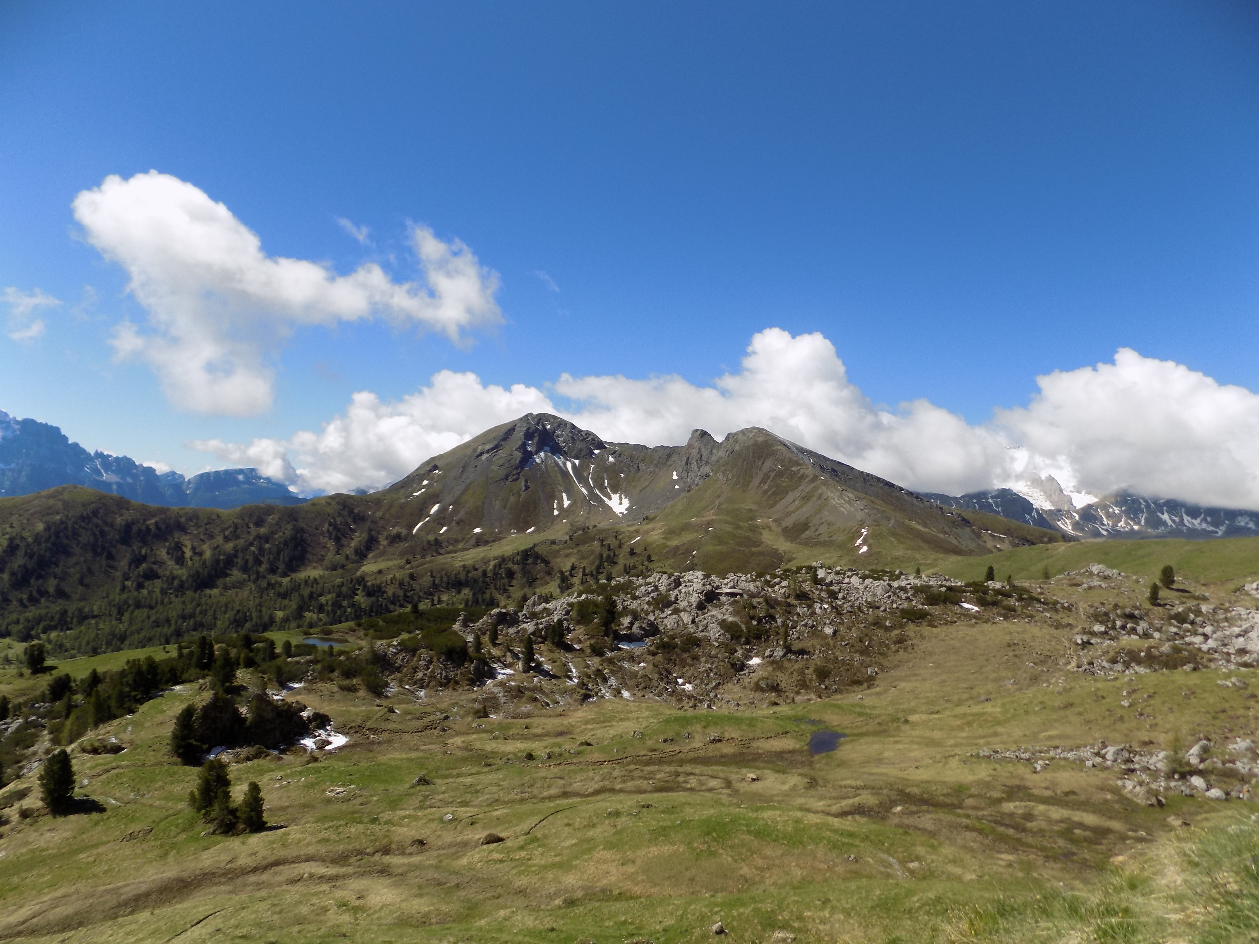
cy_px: 472
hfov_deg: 73.9
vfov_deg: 58.9
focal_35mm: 23
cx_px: 630
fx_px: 837
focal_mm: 4
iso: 80
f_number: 3.1
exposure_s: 1/1500
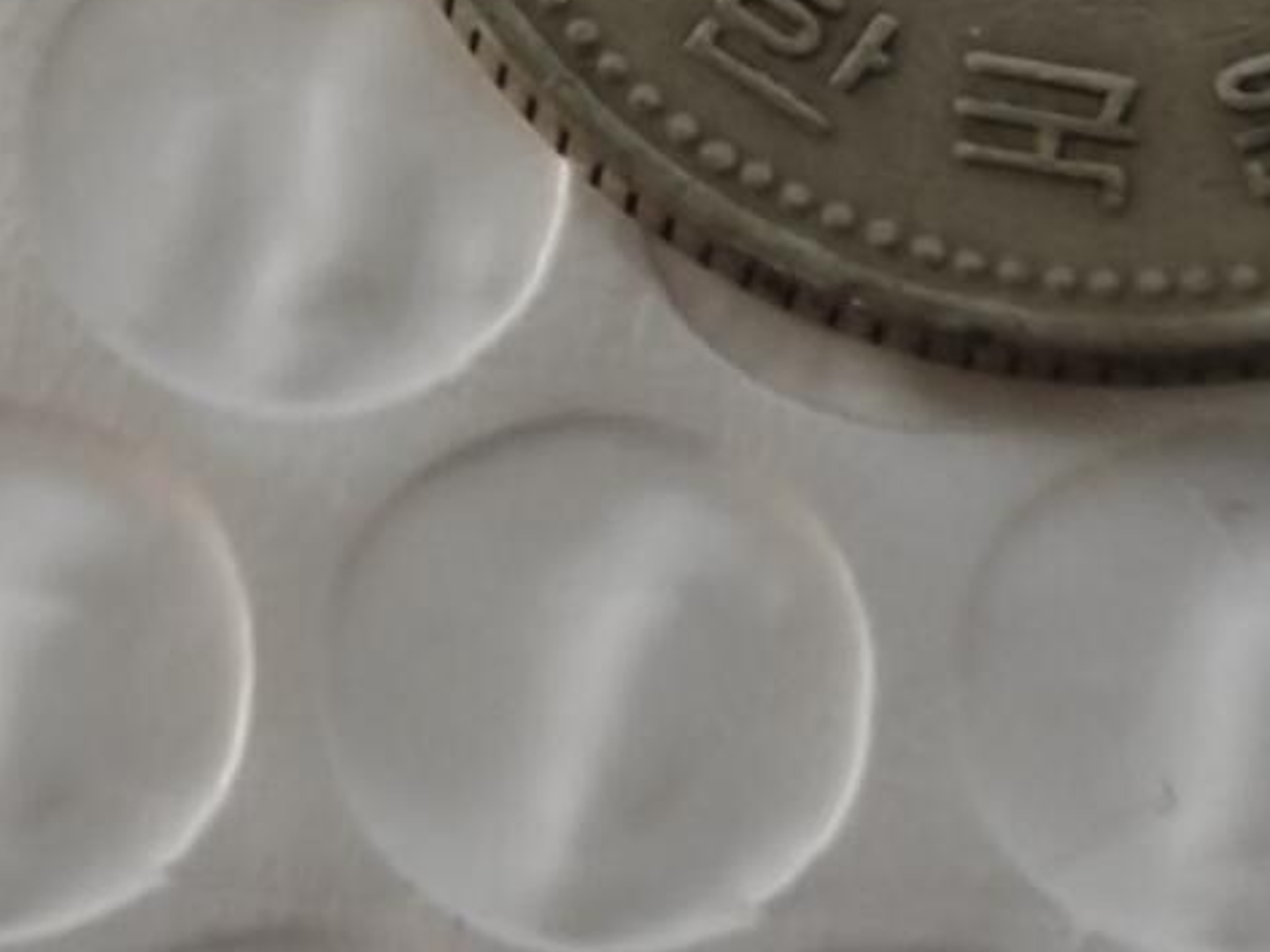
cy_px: -351
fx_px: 8179
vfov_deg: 6.6
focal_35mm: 223
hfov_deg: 8.8
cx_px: 1281
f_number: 1.9
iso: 500
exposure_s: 1/50
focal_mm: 8.7
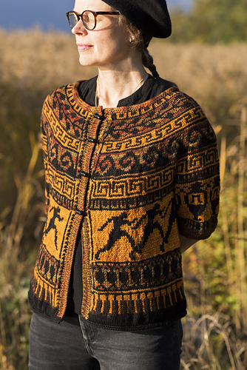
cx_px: 124
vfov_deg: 23.9
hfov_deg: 16.1
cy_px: 185
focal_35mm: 85
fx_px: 874
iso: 64
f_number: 4
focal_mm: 85
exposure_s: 1/320
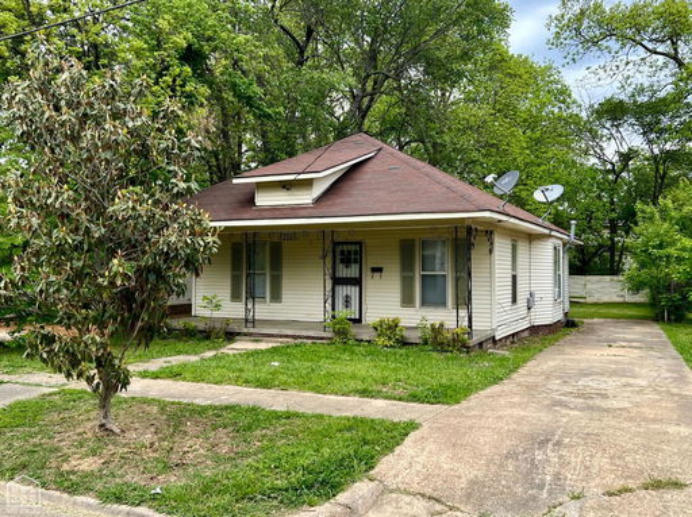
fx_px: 519
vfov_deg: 53.0
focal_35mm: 26
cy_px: 258
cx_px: 346
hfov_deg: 67.4
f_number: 1.5
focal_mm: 5.7
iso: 50
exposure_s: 1/1196
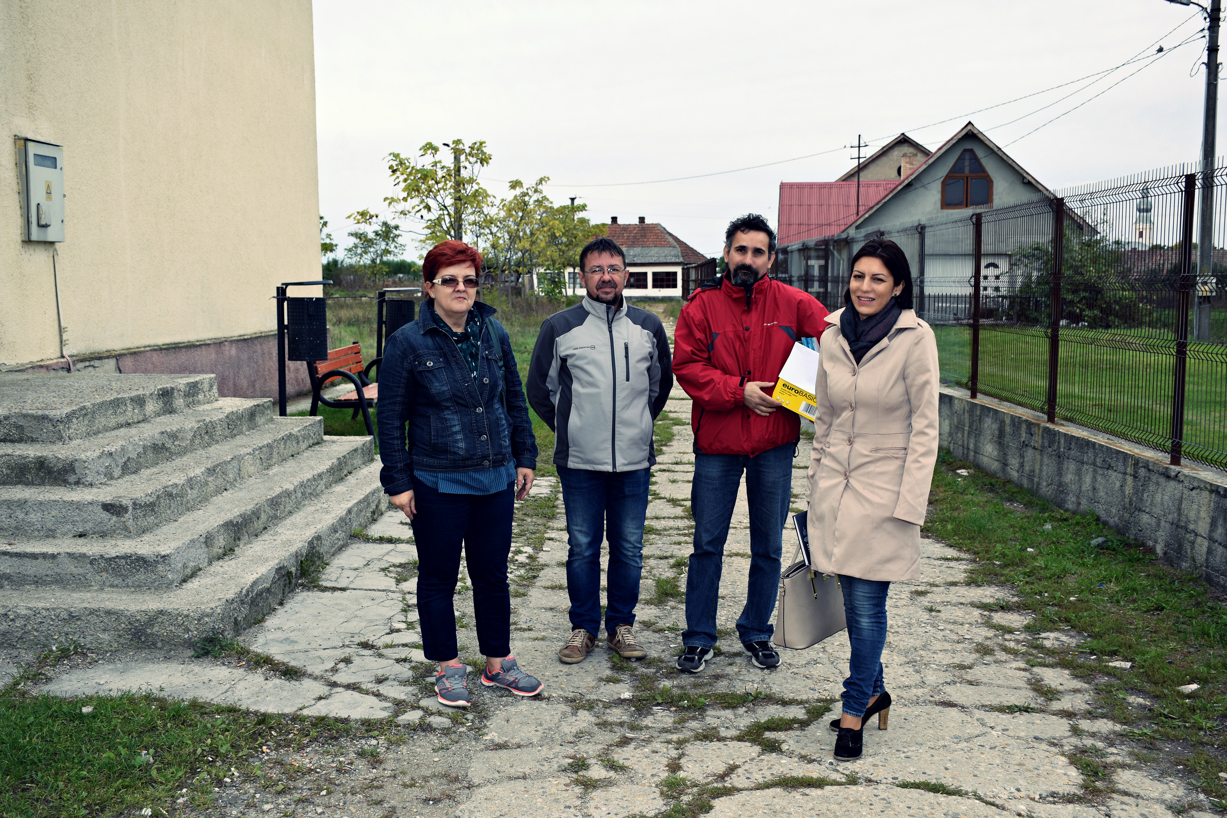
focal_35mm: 36
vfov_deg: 36.9
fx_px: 1227
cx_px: 614
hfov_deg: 53.1
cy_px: 409
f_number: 6.3
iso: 100
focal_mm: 24
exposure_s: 1/160
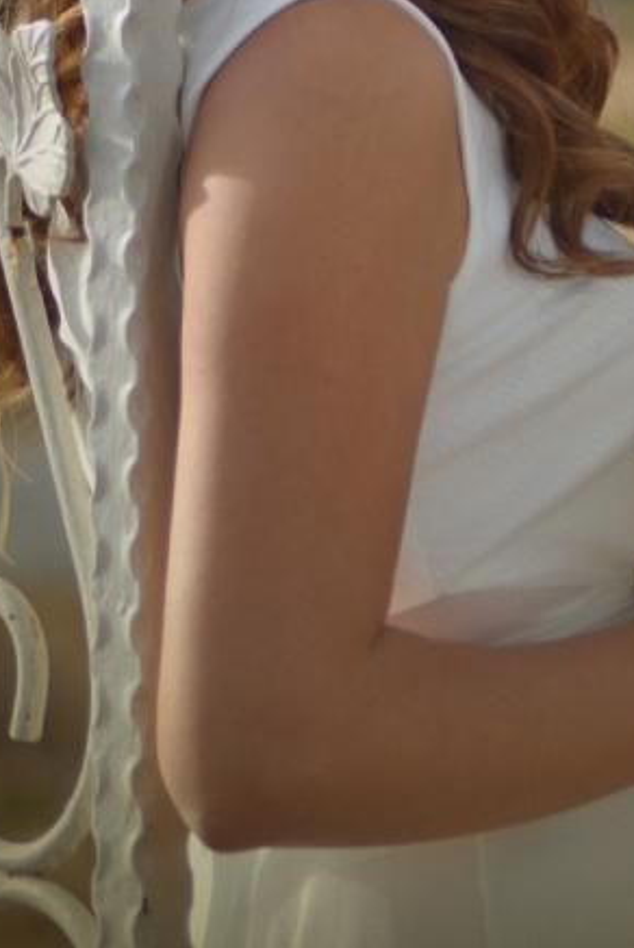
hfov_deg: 1.8
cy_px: -126
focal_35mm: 773
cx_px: 500
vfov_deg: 2.7
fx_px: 20386
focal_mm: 220
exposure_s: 1/500
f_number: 4.8
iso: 220
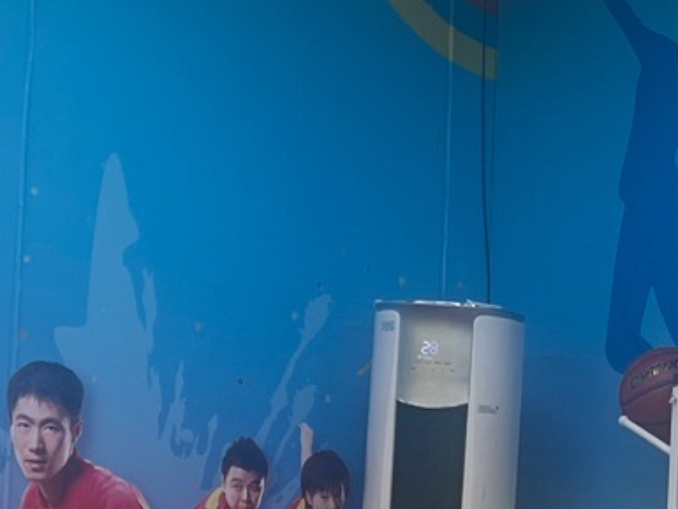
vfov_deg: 10.9
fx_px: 2645
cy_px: 444
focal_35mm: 135
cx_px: 925
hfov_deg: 13.9
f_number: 1.5
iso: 50
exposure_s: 1/100
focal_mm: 5.7
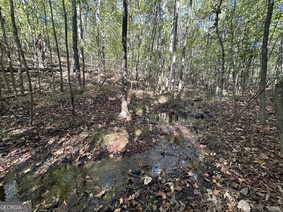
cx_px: 142
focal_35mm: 14
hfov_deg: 102.1
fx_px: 114
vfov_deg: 85.7
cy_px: 106
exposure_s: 1/99
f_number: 2.2
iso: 100
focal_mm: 2.22
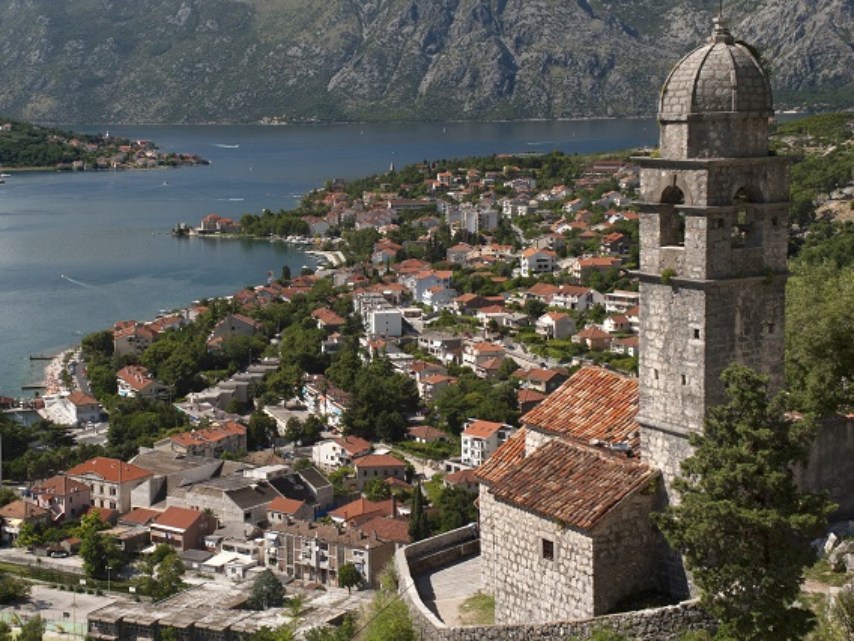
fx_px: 1752
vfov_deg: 20.7
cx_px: 314
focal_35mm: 71
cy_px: 295
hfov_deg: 27.3
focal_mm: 50
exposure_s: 1/320
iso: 400
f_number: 11
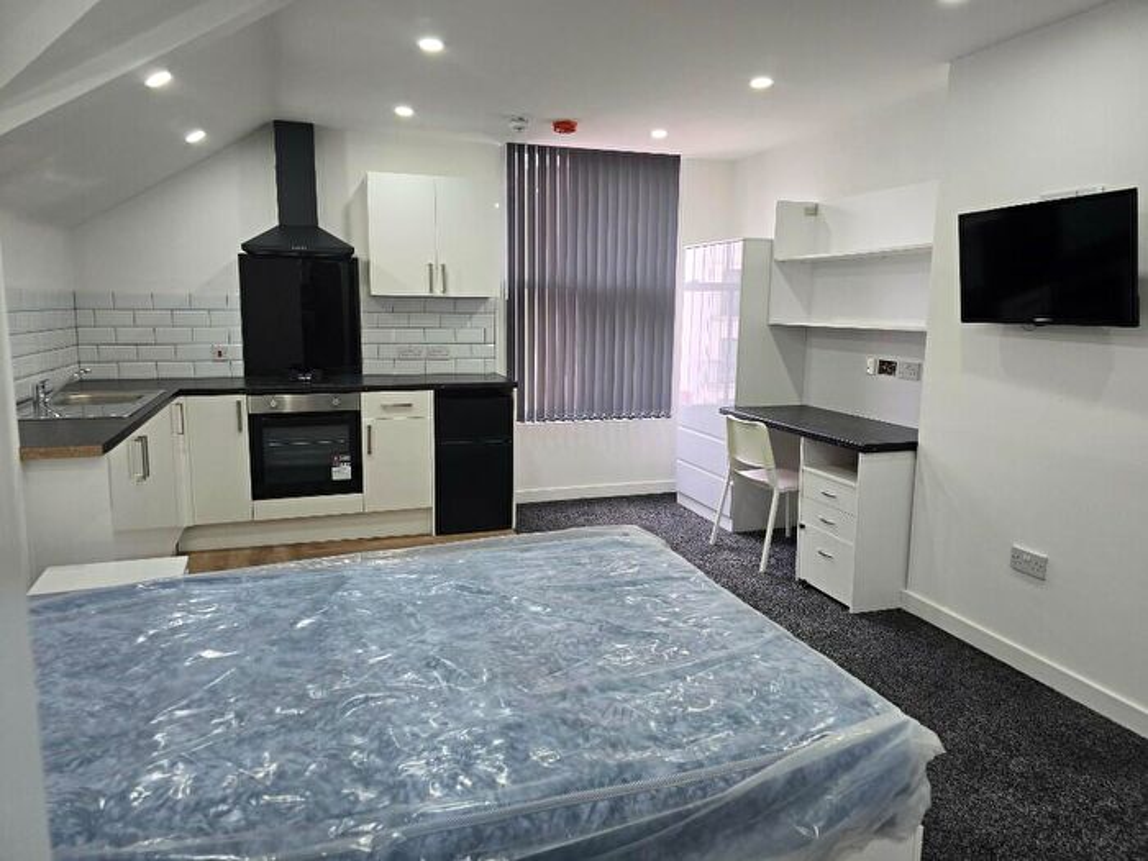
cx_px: 574
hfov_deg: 73.9
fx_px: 763
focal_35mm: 23
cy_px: 430
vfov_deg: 58.9
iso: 160
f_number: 1.7
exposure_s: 1/100
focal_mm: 6.3
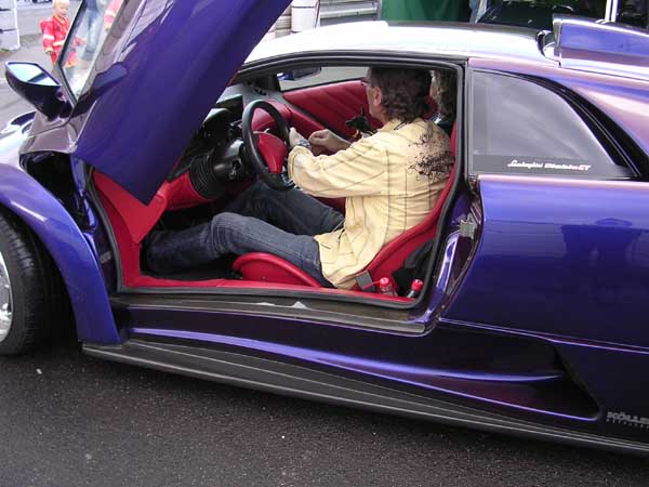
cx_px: 324
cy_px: 244
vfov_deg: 37.7
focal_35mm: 38
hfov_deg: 49.0
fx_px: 712
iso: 100
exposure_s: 1/87.4
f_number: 2.8
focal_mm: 5.8
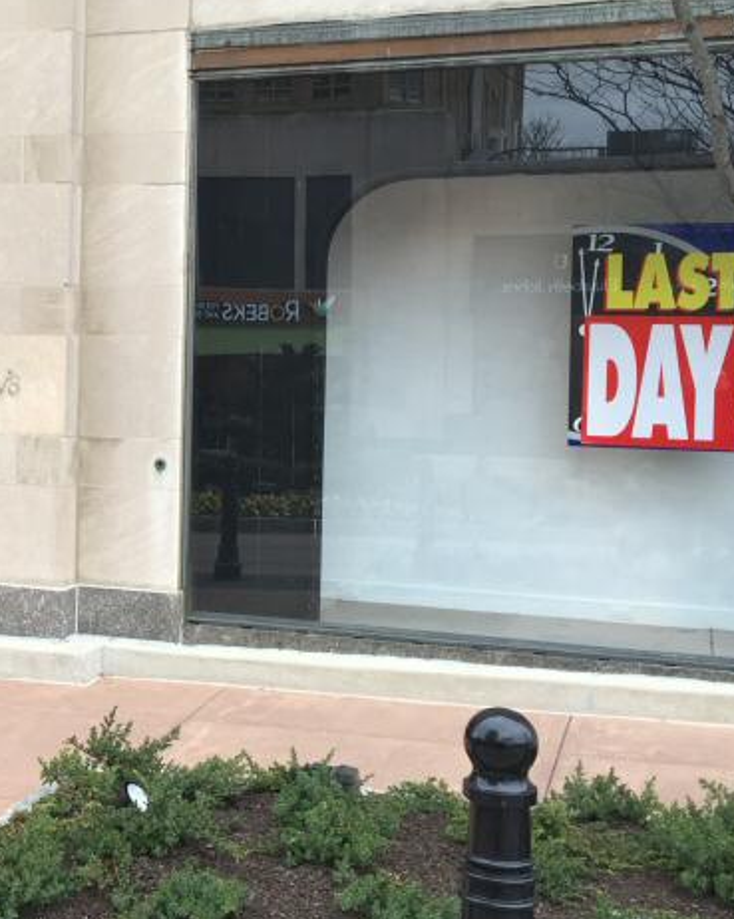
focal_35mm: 60
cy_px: 418
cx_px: -85
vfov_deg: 31.5
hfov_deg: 23.7
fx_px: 1631
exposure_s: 1/120
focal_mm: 4.15
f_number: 2.2
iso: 32
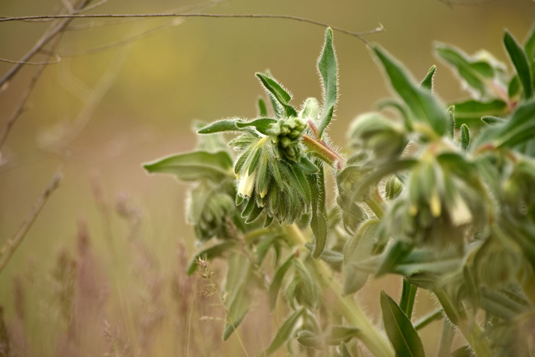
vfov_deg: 5.0
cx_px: 268
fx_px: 4123
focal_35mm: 278
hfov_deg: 7.4
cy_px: 178
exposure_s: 1/1250
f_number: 5
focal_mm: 185
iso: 250
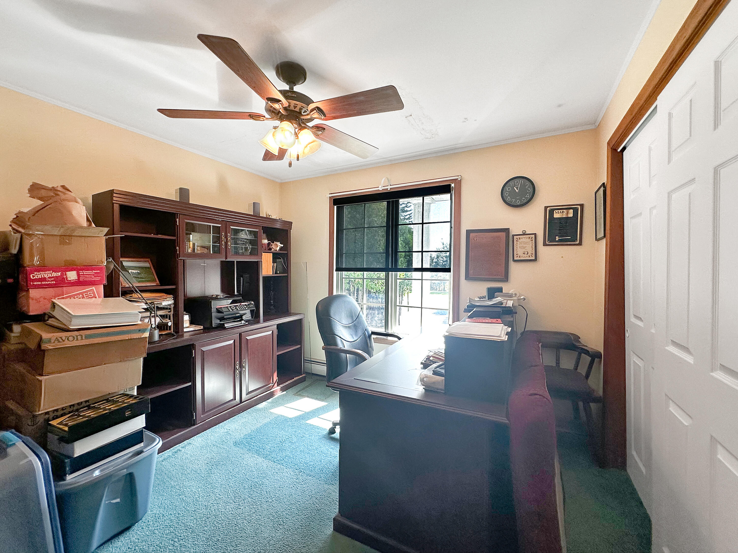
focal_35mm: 14
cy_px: 276
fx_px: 298
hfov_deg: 102.1
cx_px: 369
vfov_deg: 85.7
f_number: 2.2
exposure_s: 1/120
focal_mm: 2.22
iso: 125
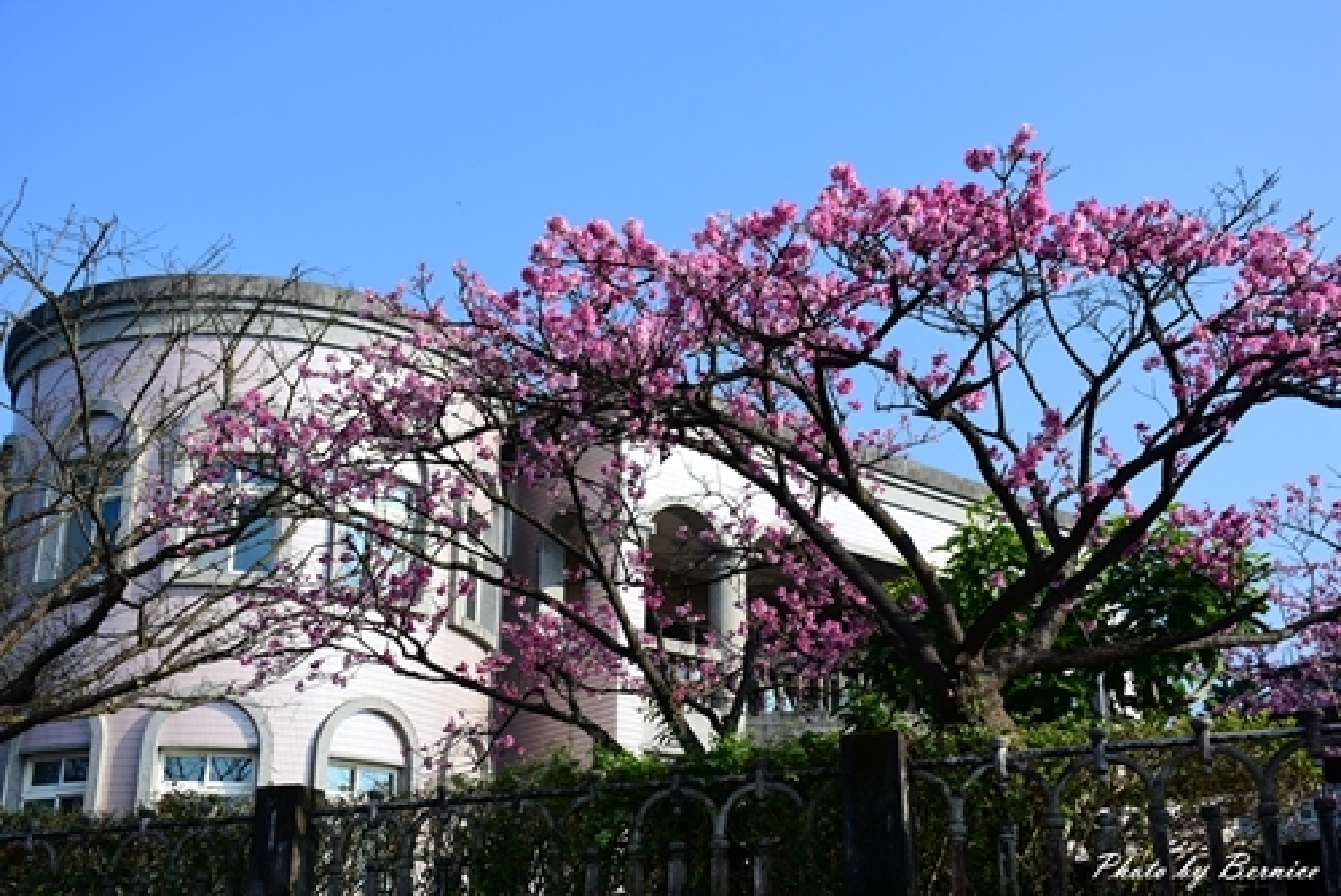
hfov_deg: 43.6
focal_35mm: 45
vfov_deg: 29.9
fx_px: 1677
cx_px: 670
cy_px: 448
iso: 100
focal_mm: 30
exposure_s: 1/320
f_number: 6.3
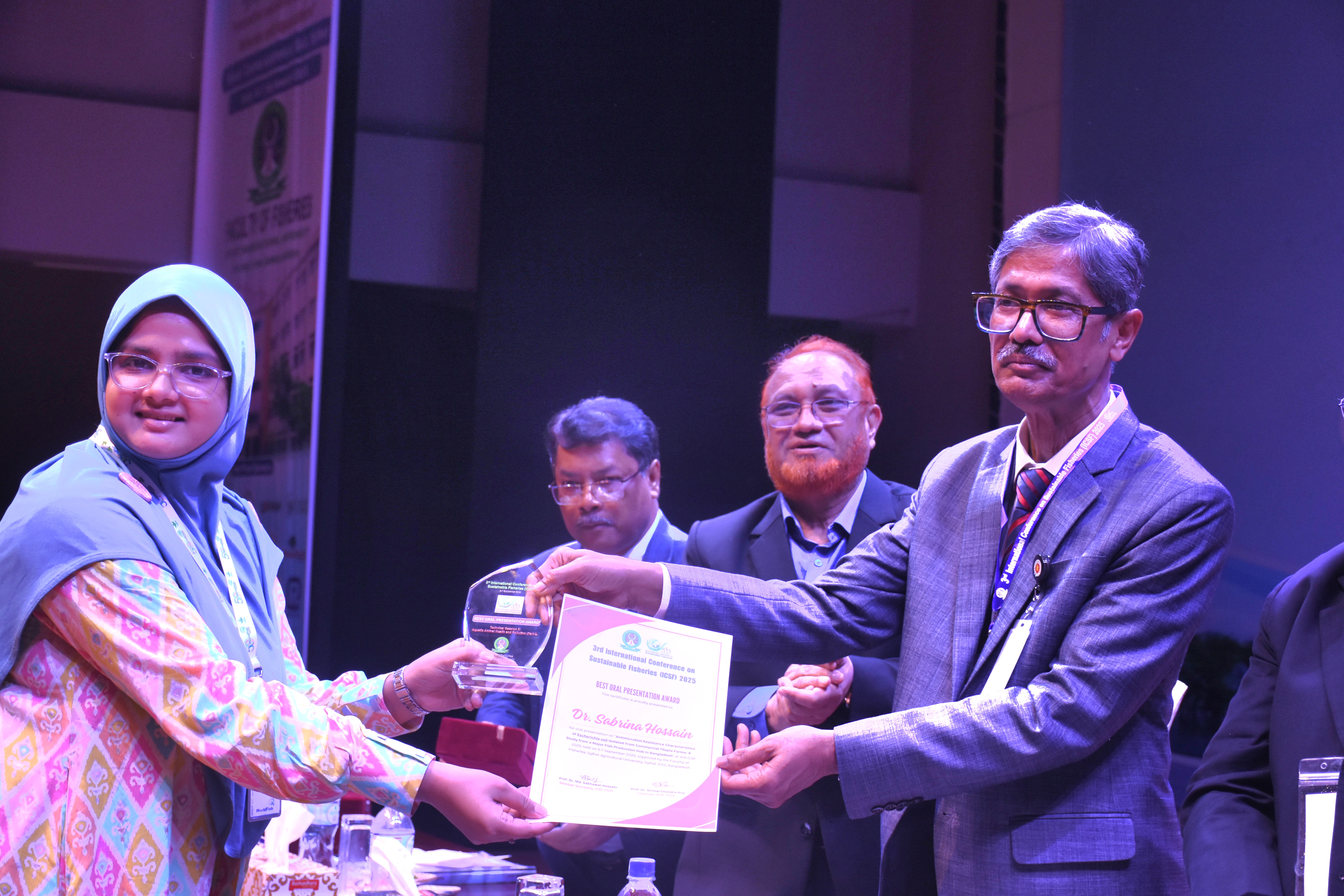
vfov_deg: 25.8
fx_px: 1960
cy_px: 448
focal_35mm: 52
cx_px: 672
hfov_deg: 37.9
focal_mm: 35
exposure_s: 1/250
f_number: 4.2
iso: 800
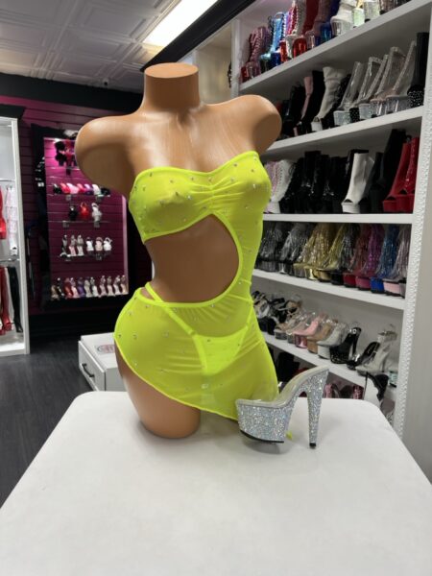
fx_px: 433
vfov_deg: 67.3
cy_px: 288
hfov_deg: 53.1
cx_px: 216
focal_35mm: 26
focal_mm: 5.7
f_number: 1.5
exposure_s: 1/60
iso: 64
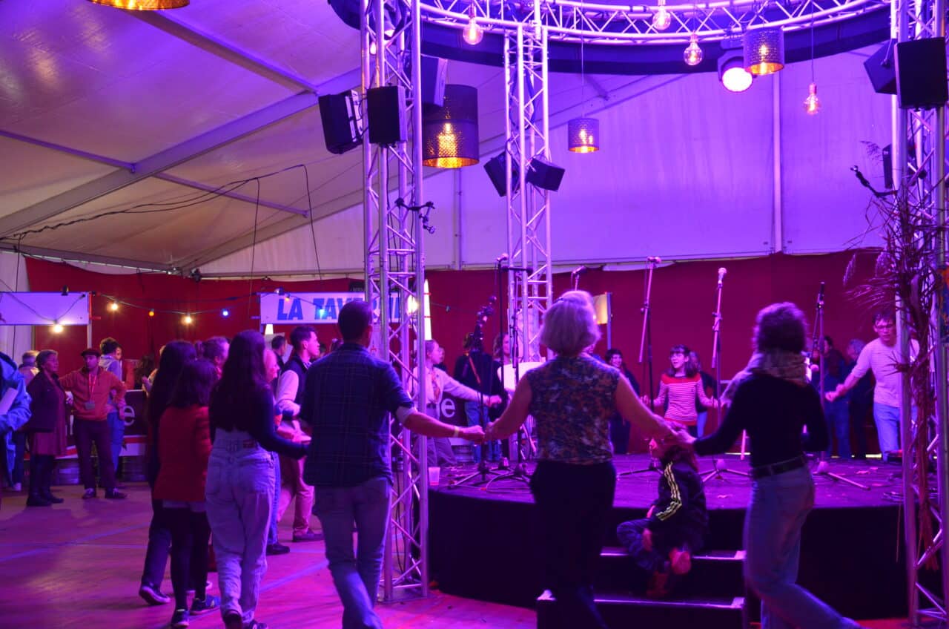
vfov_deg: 29.7
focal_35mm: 45
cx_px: 474
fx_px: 1184
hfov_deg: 43.7
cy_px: 314
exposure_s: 1/50
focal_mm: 30
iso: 800
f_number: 4.2
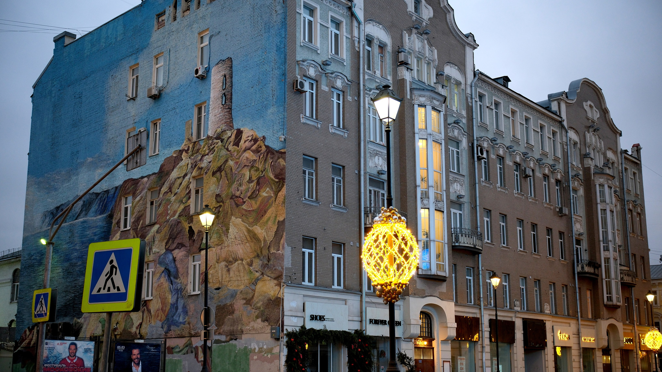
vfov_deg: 27.7
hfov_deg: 47.4
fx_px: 755
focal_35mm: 43
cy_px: 203
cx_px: 331
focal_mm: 27
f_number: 4
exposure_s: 1/12
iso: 800
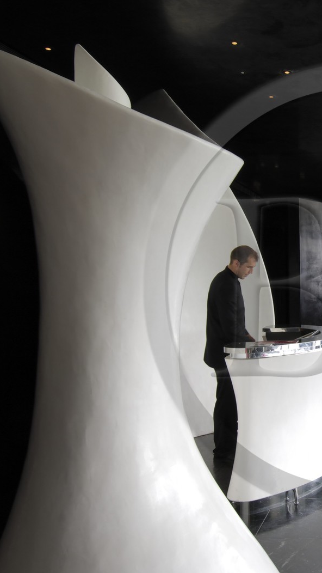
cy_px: 288
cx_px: 364
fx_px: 543
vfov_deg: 55.6
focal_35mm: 36
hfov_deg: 29.4
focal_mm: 15
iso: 100
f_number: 10
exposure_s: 1/6
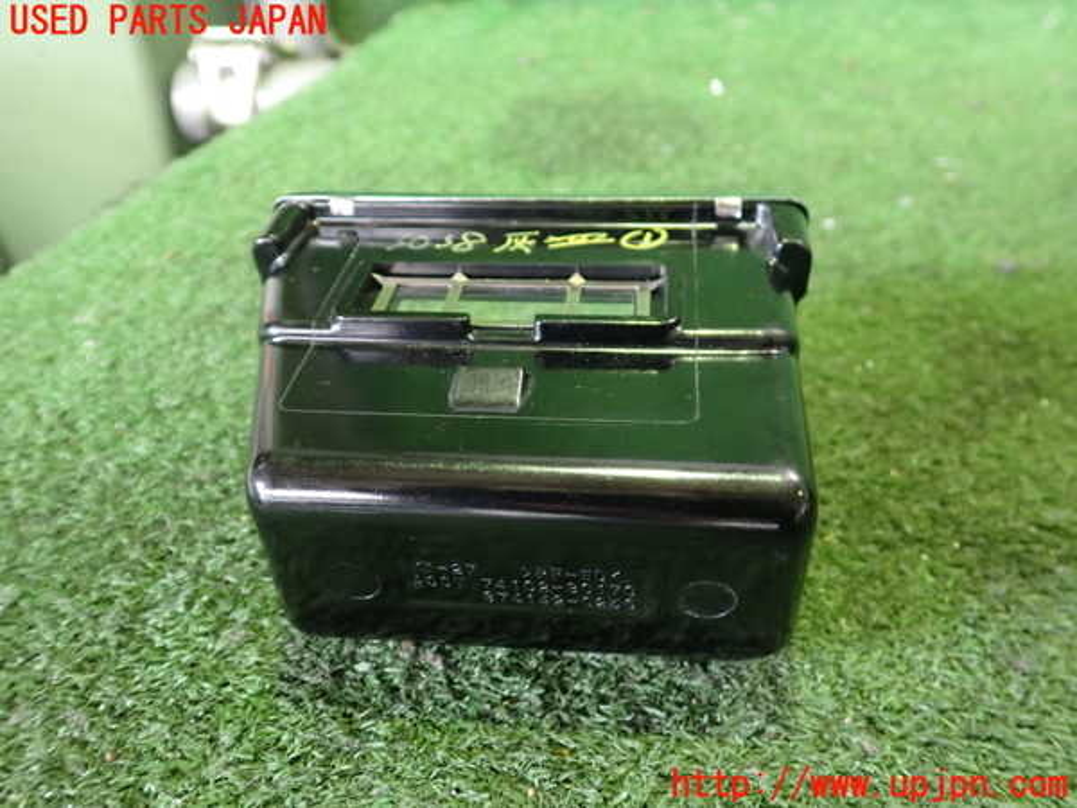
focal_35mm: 30
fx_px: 933
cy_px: 404
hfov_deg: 60.0
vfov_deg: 46.8
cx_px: 538
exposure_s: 1/25
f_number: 2.3
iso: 800
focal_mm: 5.4
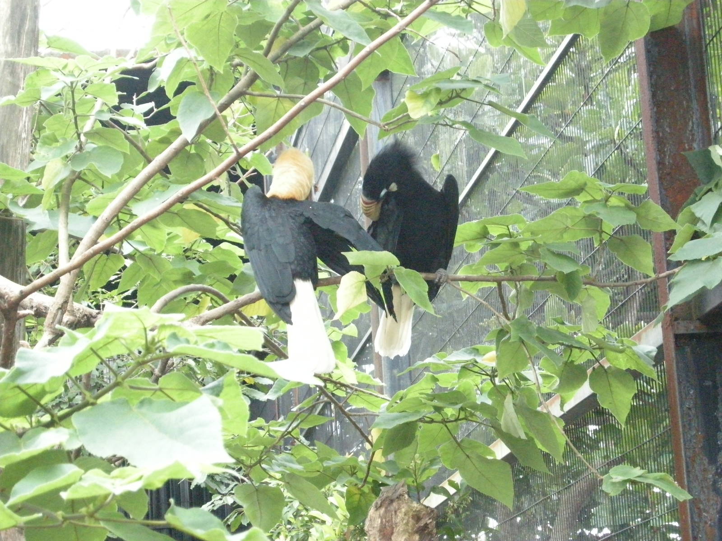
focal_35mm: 115
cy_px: 270
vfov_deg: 12.9
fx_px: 2399
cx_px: 361
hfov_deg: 17.1
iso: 1150
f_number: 5.1
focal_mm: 24.5
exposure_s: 1/125
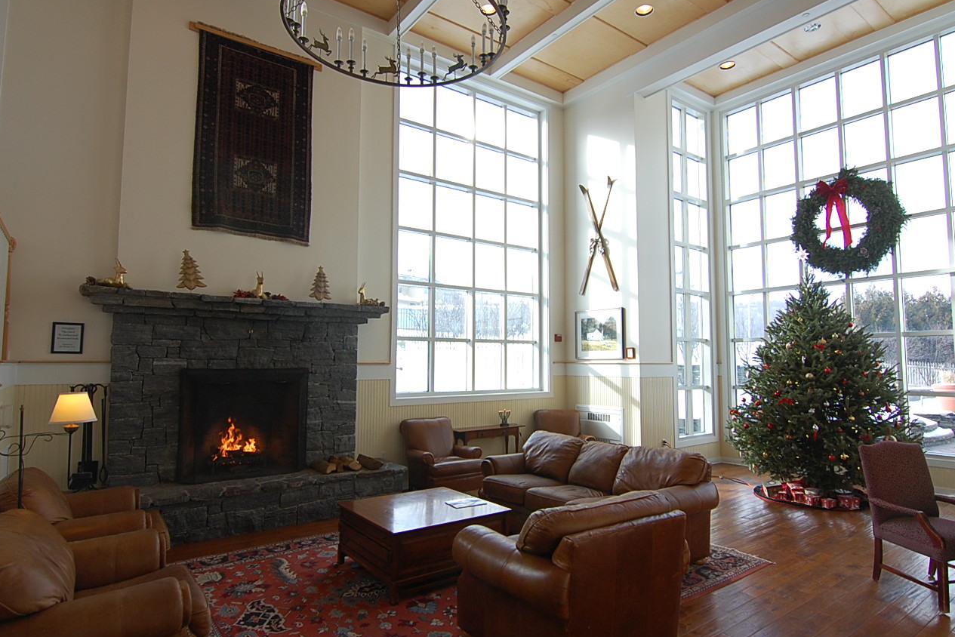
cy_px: 324
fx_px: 520
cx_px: 495
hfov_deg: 85.1
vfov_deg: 63.0
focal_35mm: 20
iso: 360
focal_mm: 11
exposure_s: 1/125
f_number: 5.6
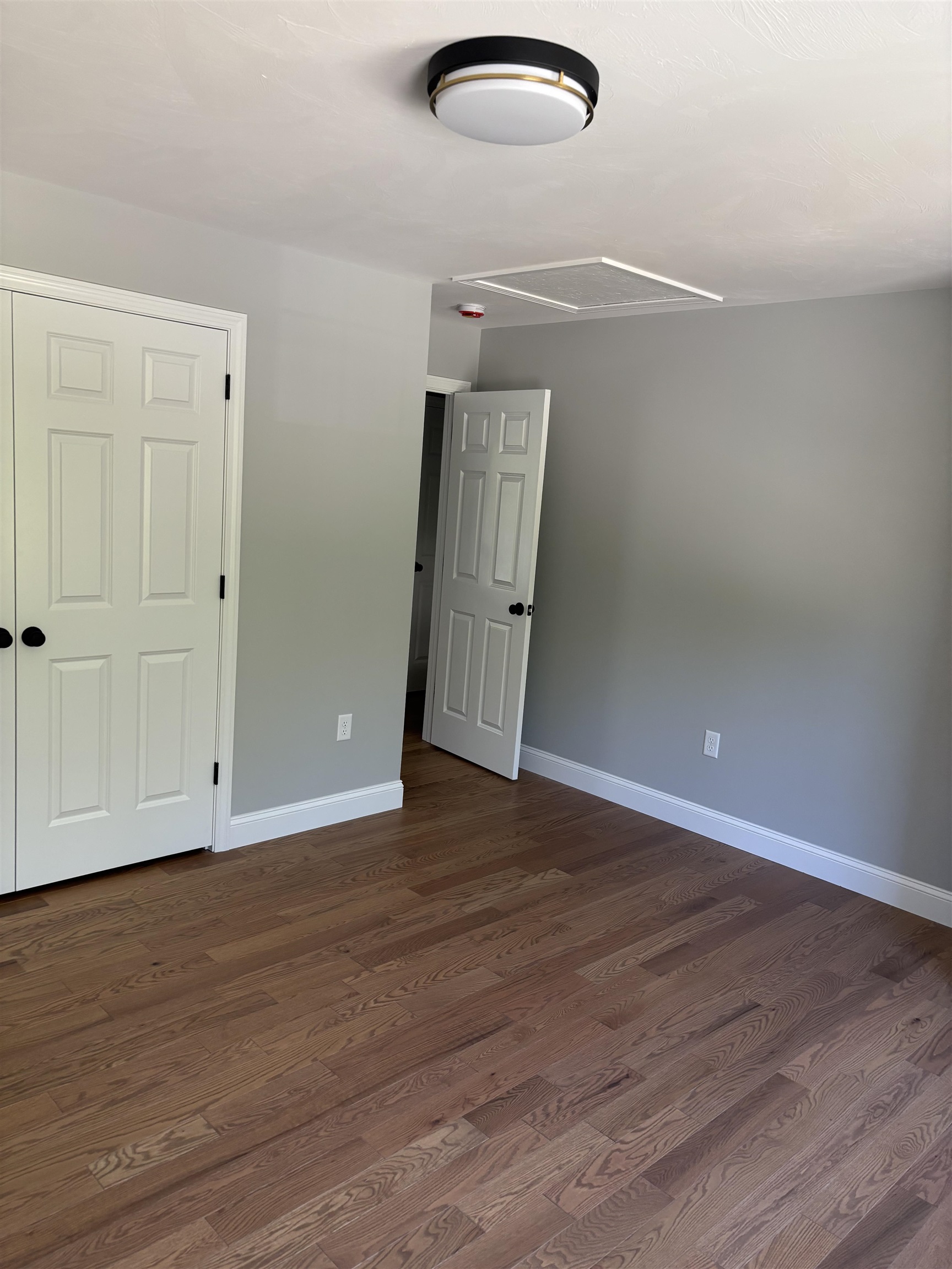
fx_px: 953
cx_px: 476
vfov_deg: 67.3
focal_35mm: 26
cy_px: 634
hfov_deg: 53.1
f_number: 1.6
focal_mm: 5.96
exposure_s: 1/121
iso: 125
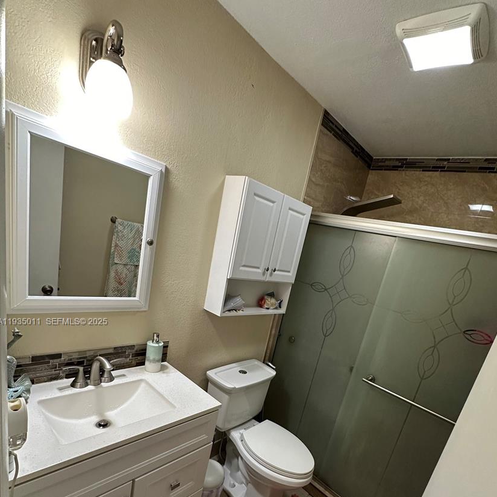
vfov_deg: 78.6
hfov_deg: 80.6
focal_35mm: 18
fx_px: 292
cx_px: 267
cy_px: 322
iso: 200
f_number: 2.2
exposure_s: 1/60
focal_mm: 2.22
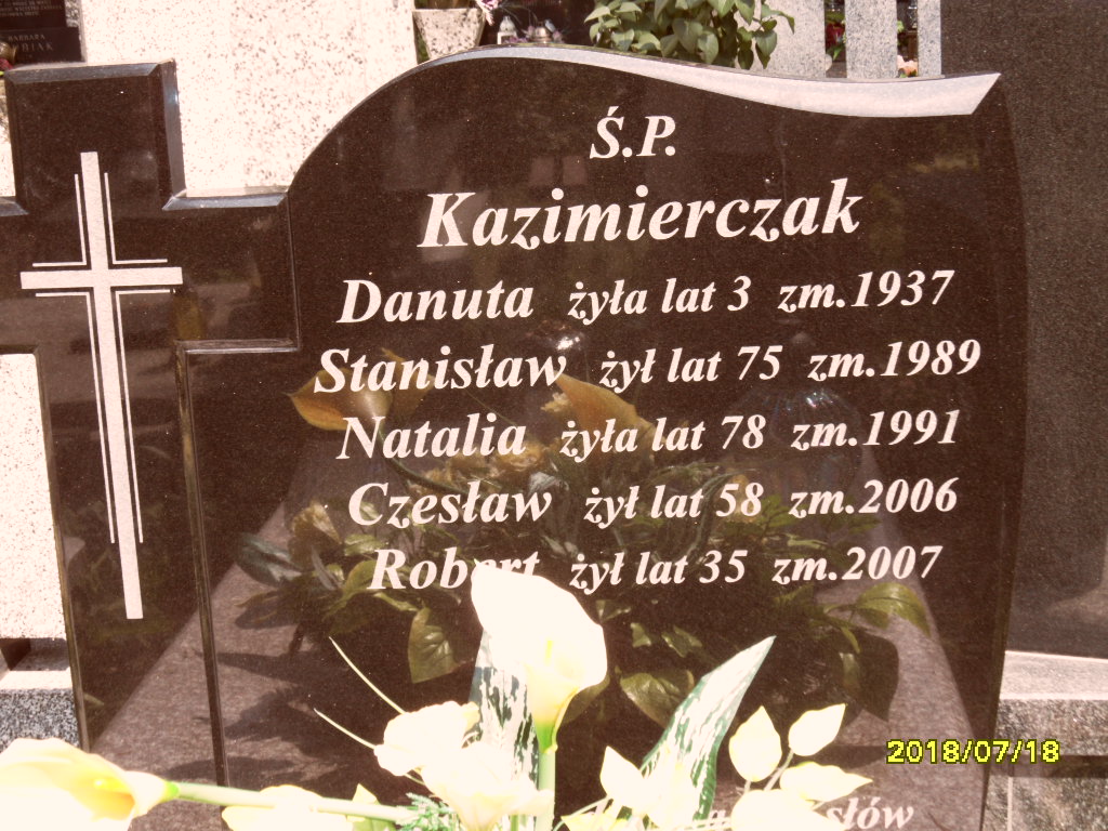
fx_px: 1920
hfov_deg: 32.2
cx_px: 554
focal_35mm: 60
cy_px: 416
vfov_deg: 24.4
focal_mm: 10.3
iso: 80
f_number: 4
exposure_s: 1/125
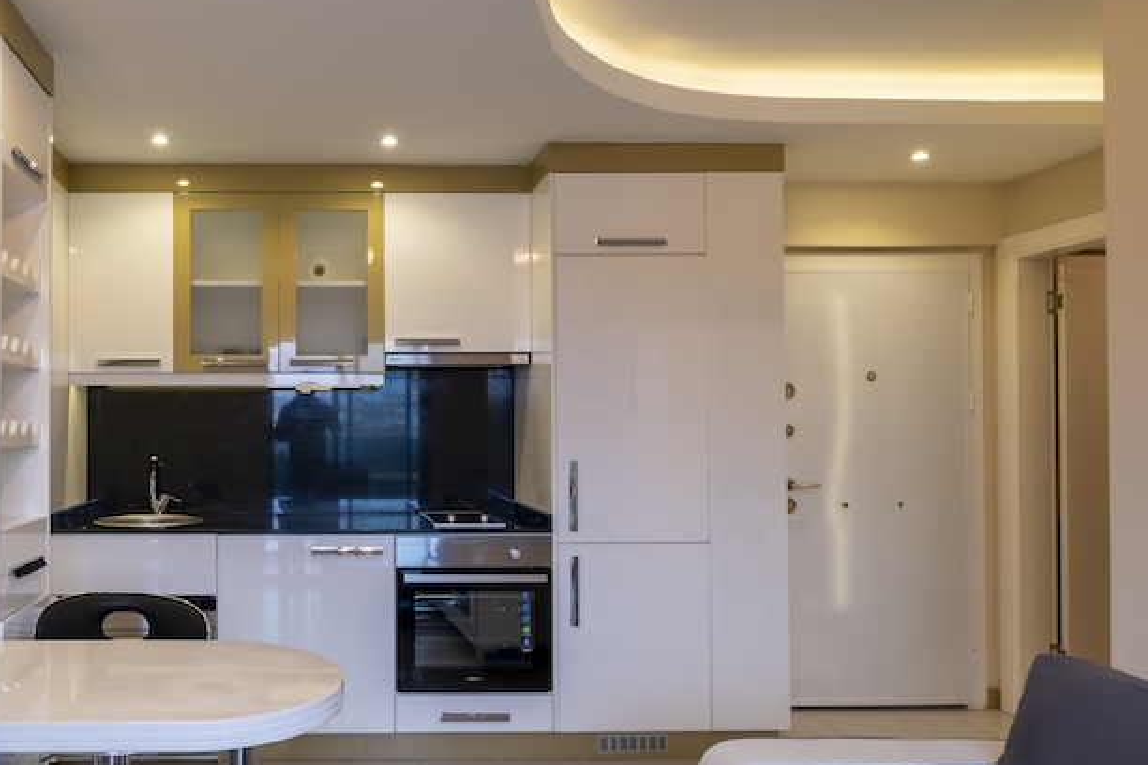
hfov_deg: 64.3
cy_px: 423
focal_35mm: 27
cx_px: 321
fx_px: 861
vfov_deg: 47.9
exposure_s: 1/60
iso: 160
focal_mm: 10
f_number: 6.4
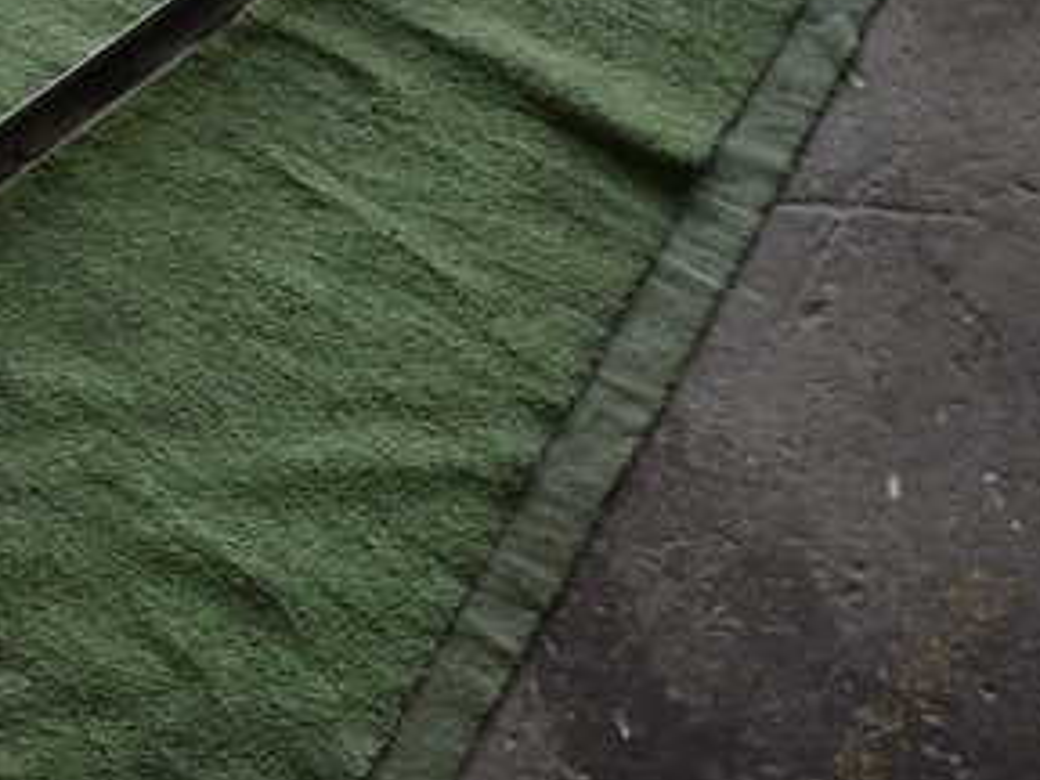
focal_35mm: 52
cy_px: 119
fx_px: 1562
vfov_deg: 27.3
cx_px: 126
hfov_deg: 34.9
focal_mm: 4.5
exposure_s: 1/60
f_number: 2
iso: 100
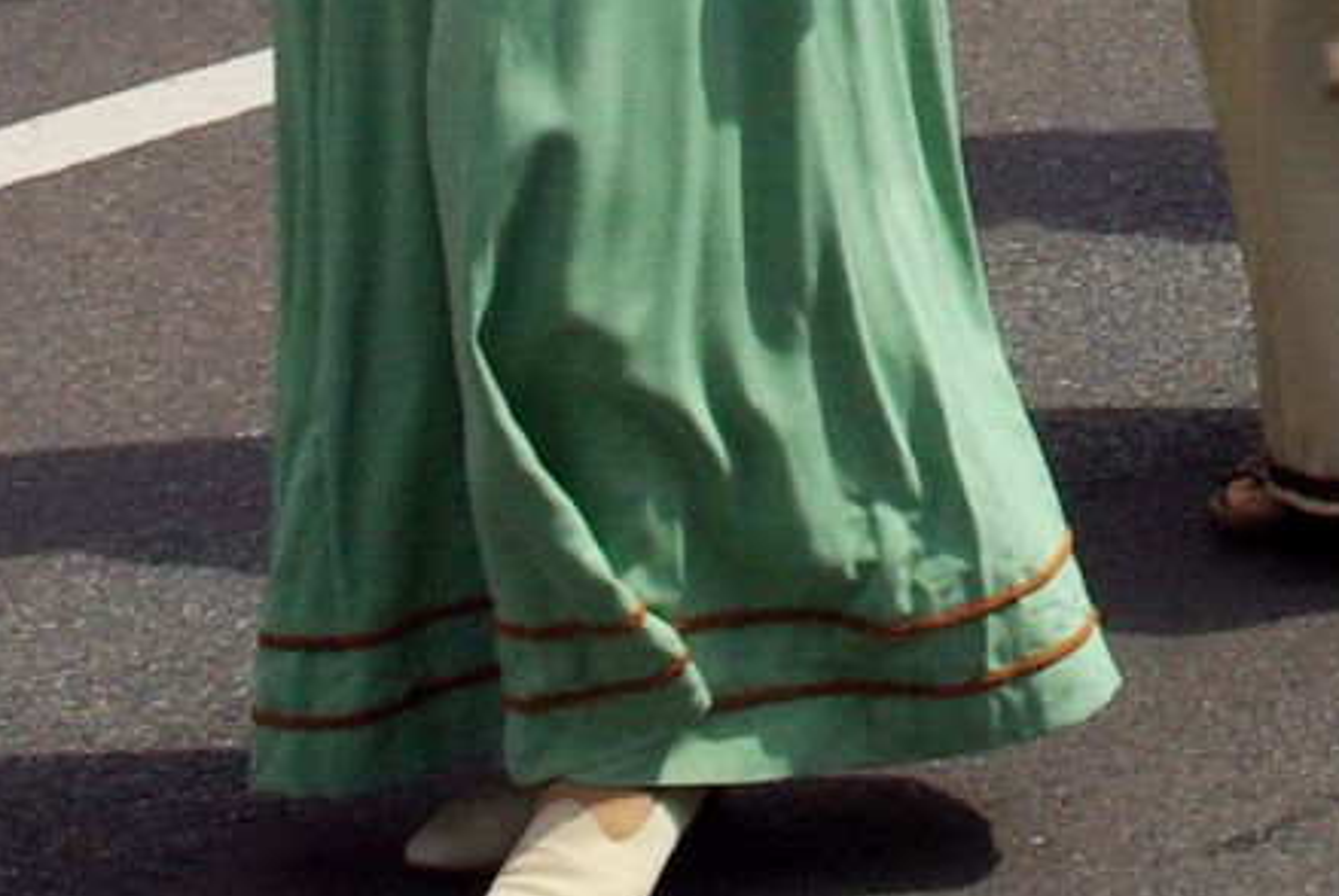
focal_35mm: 280
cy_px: -844
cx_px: 1232
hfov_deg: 7.3
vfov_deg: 4.8
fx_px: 10428
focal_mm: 40
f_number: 8
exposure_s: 1/1000
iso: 400
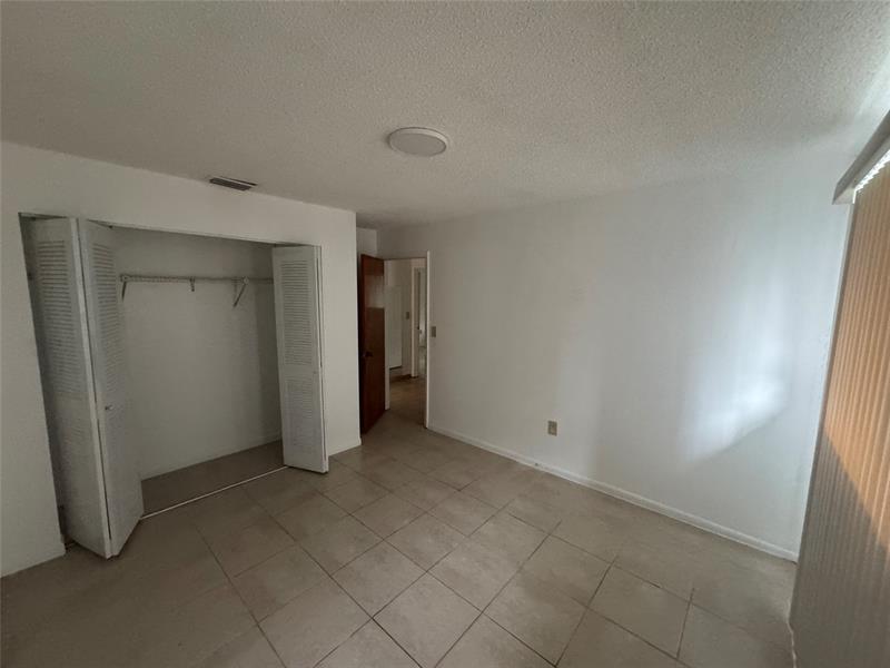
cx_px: 445
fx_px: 360
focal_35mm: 14
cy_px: 334
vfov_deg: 85.7
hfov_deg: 102.1
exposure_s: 1/60
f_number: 2.2
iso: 800
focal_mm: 2.22
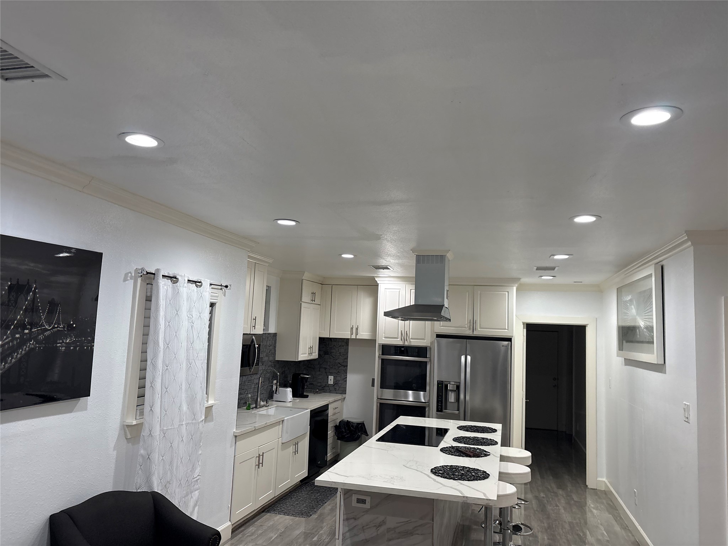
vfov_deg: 53.1
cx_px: 364
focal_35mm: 26
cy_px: 273
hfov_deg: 67.3
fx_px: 547
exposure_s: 1/120
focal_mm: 5.96
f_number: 1.6
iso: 160
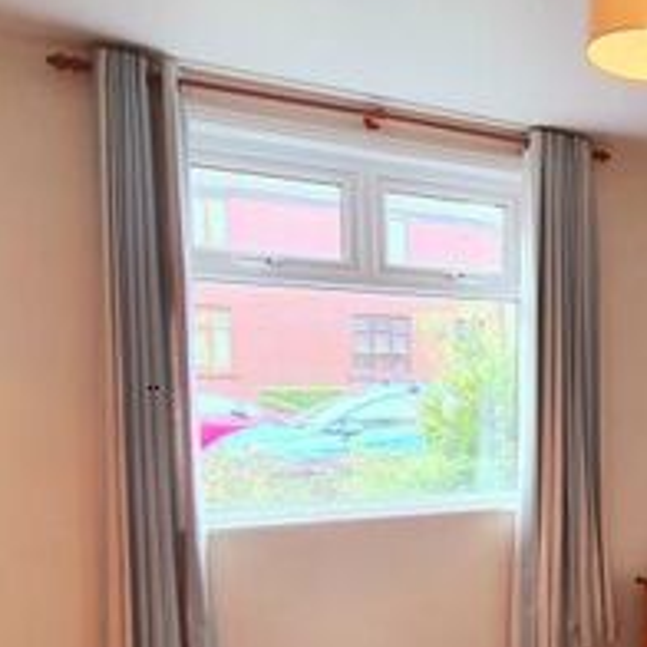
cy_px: 457
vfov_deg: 40.2
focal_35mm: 41
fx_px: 867
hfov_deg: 36.1
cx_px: 673
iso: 100
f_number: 2.2
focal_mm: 1.8
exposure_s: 1/50
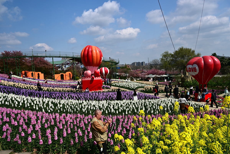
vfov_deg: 50.4
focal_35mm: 26
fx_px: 163
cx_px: 115
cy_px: 77
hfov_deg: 70.4
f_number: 8
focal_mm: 25.5
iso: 100
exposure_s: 1/640
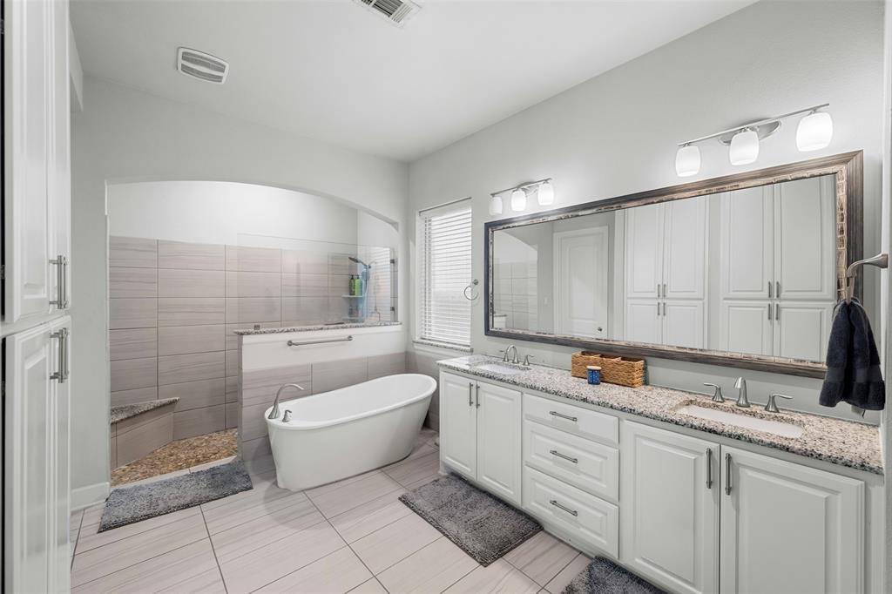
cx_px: 446
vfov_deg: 81.2
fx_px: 347
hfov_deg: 104.3
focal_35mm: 14
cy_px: 297
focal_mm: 14
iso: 400
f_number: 8
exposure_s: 1
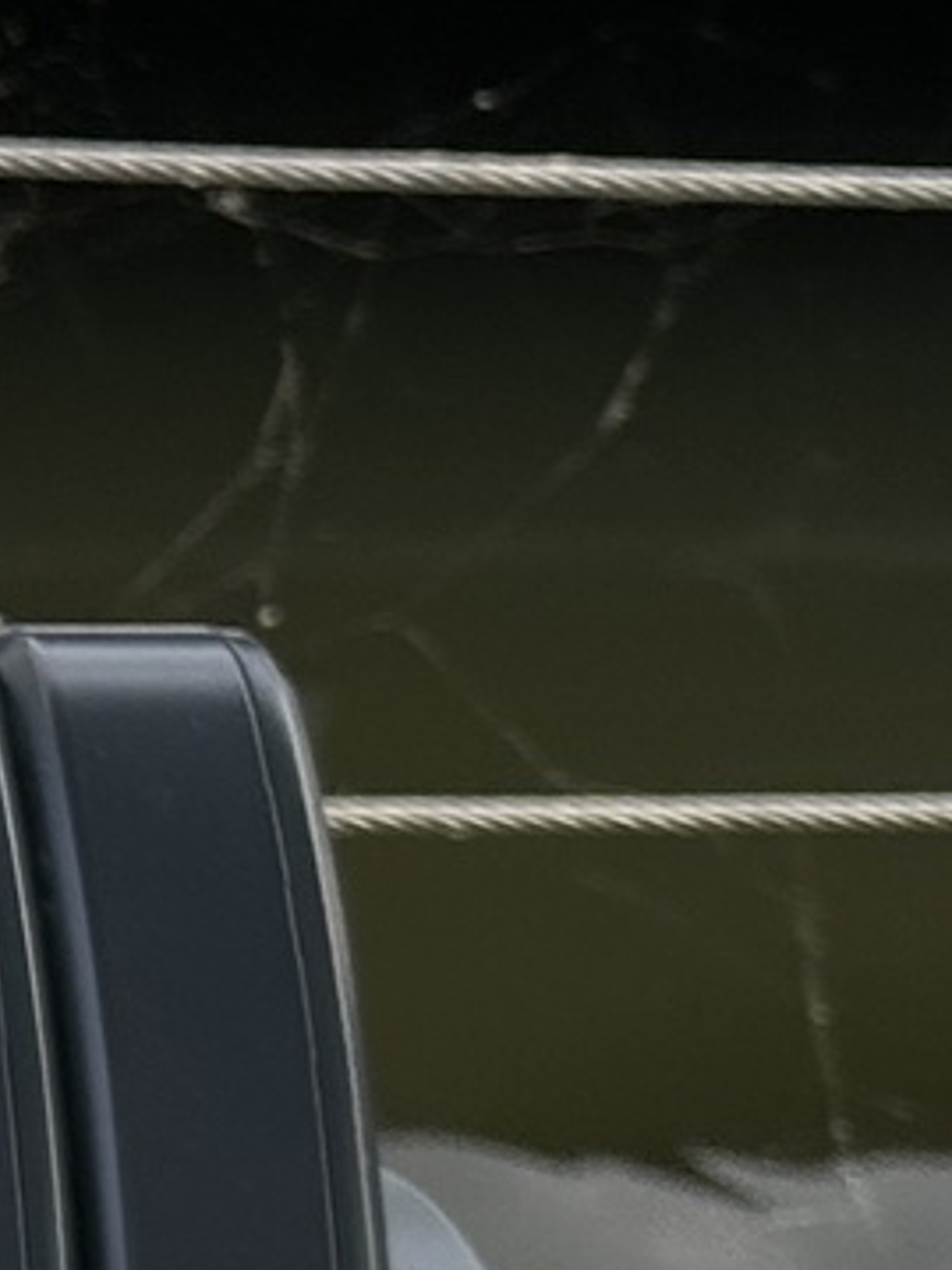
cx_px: -2152
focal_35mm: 167
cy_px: 844
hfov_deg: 7.5
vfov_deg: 11.8
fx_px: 6127
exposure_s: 1/1779
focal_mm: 6.86
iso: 80
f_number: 1.78
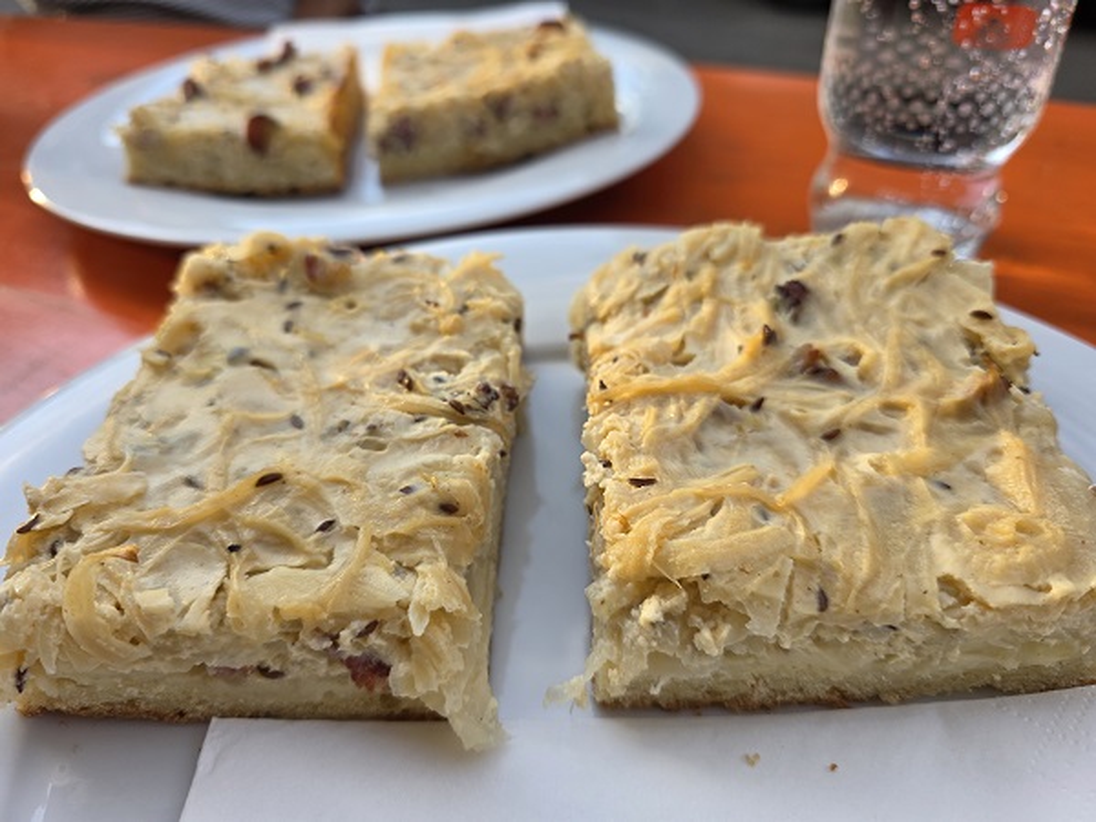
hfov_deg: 73.9
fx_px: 728
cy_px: 411
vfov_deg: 58.9
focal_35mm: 23
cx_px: 548
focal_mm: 6.3
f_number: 1.7
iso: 32
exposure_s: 1/180
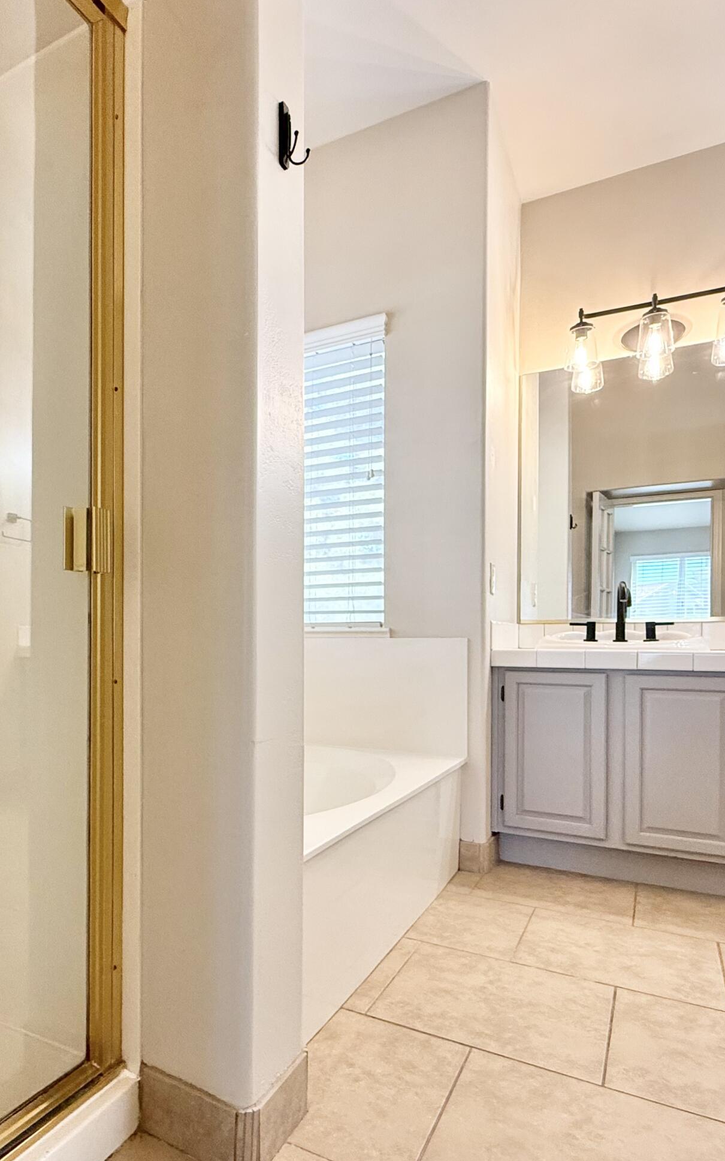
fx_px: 727
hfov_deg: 51.2
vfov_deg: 76.9
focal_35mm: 23
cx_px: 199
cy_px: 642
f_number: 2.2
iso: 320
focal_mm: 2.22
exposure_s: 1/120
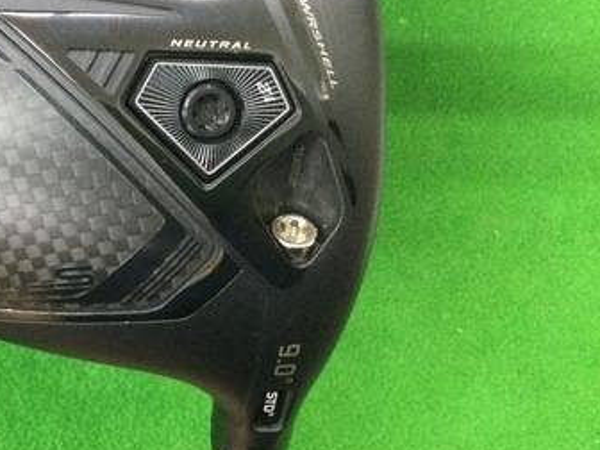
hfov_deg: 30.9
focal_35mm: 59
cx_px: 34
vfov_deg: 24.5
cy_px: 102
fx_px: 1023
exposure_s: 1/24
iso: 200
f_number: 2.4
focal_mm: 3.3
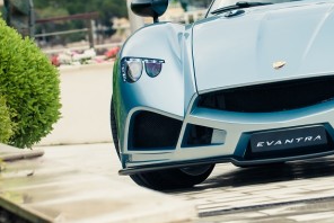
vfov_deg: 3.8
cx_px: 257
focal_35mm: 362
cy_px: 87
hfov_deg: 5.7
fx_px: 3363
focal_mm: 105
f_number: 5
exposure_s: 1/60
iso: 100
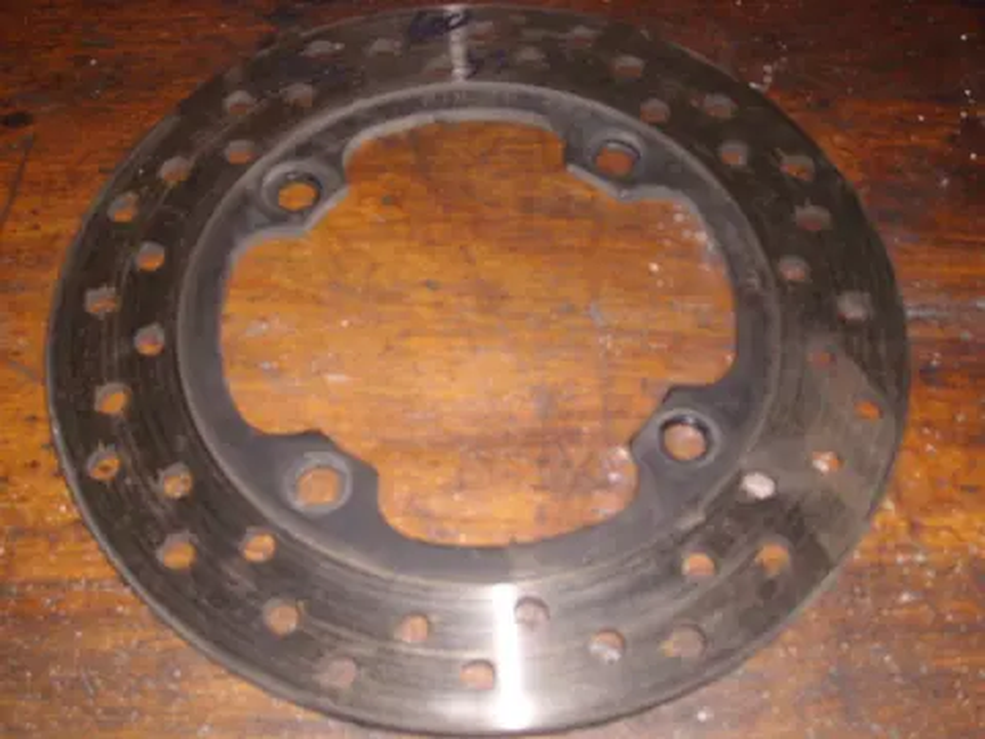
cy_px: 370
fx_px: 1252
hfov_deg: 42.9
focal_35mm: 44
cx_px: 492
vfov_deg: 32.9
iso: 50
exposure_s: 1/60
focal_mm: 7.43
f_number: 3.1
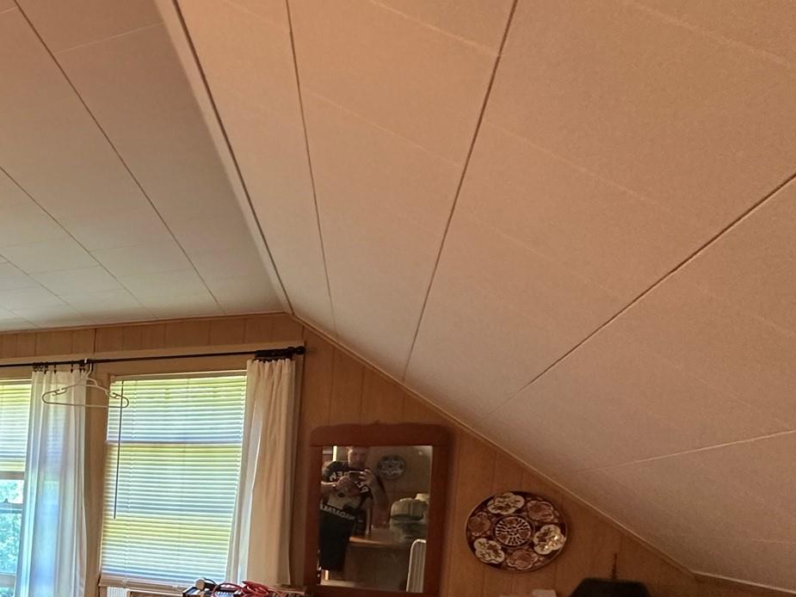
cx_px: -34
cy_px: 537
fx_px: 713
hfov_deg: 46.6
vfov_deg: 41.8
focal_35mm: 31
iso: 500
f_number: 2.2
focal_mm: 2.22
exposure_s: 1/60
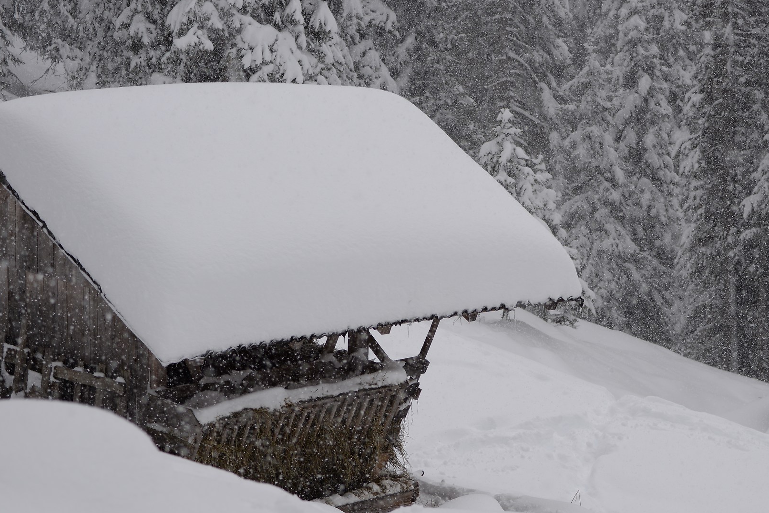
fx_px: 2543
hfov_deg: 17.2
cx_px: 462
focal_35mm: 119
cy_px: 325
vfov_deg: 11.5
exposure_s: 1/640
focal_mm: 80
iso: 100
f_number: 4.5
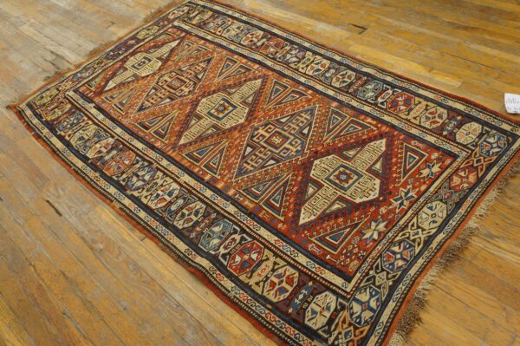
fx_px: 433
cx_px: 260
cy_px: 173
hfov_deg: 62.0
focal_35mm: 30
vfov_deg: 43.5
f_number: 4
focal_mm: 20
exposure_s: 1/60
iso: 1000
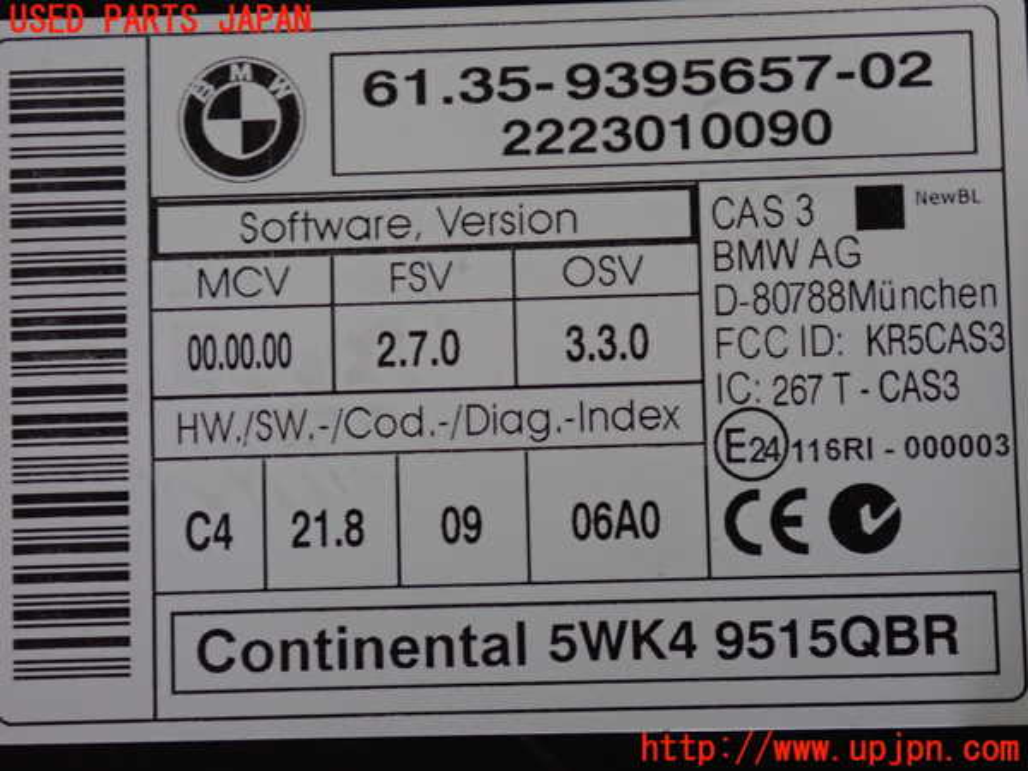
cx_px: 514
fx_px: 2792
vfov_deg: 15.7
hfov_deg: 20.9
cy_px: 386
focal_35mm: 94
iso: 500
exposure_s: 1/100
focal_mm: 16.79
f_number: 4.7
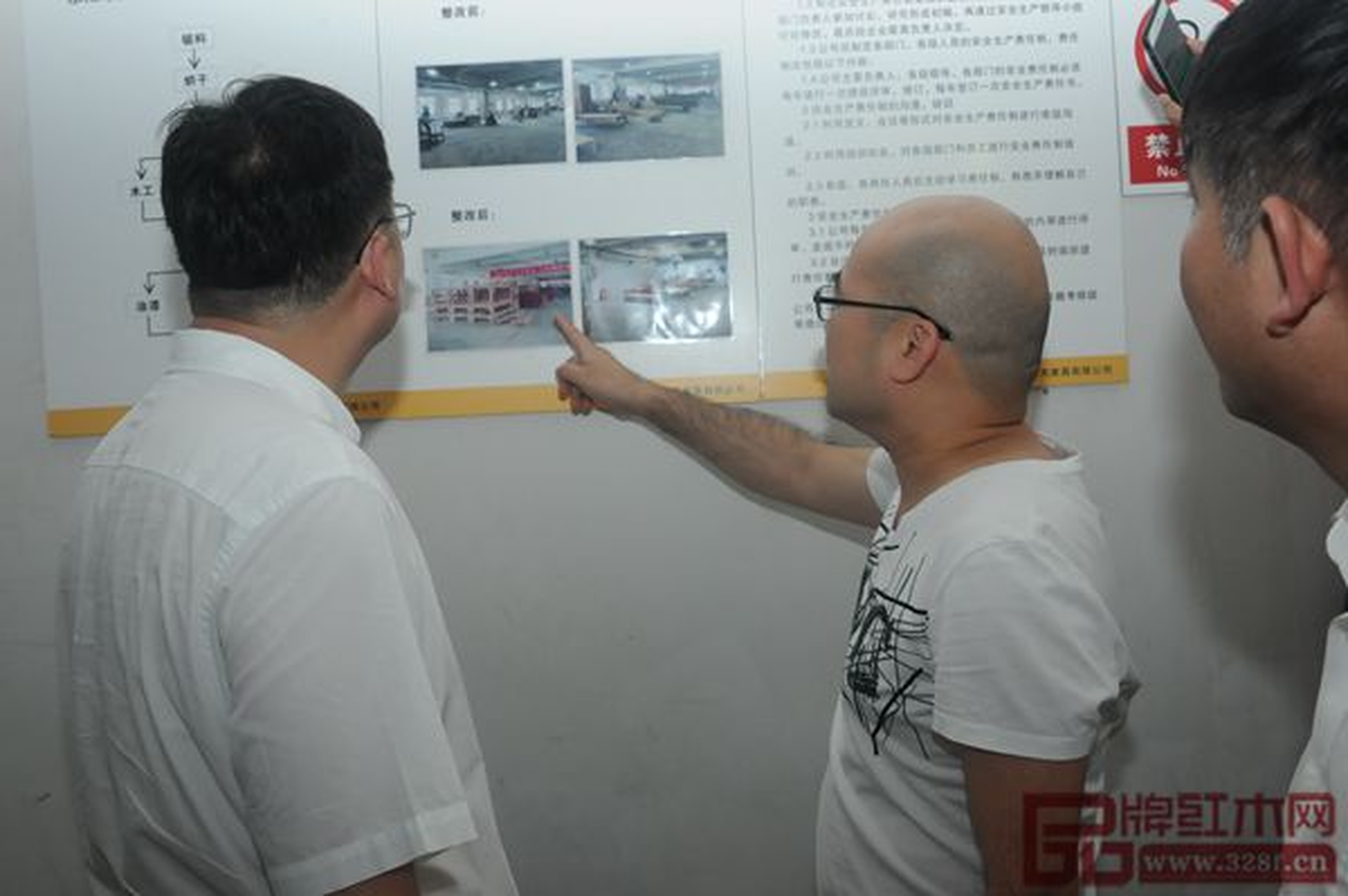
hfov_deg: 53.2
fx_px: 1347
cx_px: 674
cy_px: 448
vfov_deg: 36.8
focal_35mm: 36
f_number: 8
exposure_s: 1/60
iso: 800
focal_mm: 24
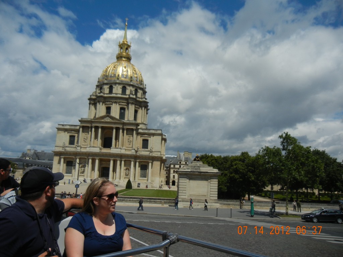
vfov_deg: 46.8
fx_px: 297
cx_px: 172
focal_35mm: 30
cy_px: 128
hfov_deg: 60.0
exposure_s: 1/1111
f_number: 7
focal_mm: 5.4
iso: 160
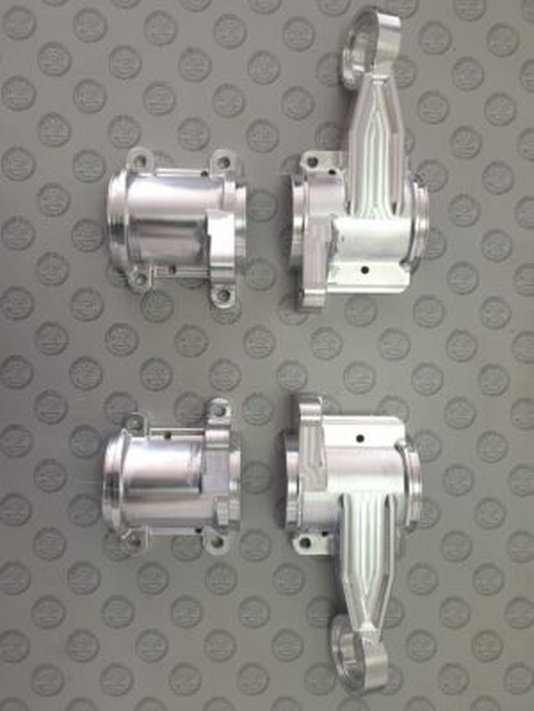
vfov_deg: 67.3
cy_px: 356
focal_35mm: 26
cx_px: 267
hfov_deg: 53.1
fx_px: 535
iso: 160
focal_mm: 4.3
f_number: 2.4
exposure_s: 1/50
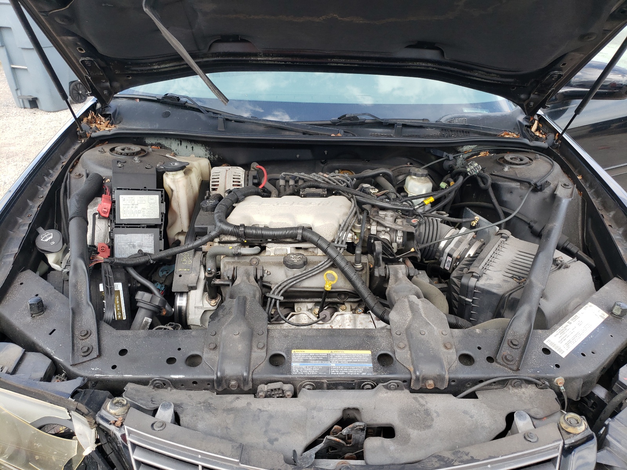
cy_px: 235
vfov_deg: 53.1
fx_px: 471
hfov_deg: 67.3
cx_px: 314
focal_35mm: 26
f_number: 1.5
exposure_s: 1/476
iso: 50
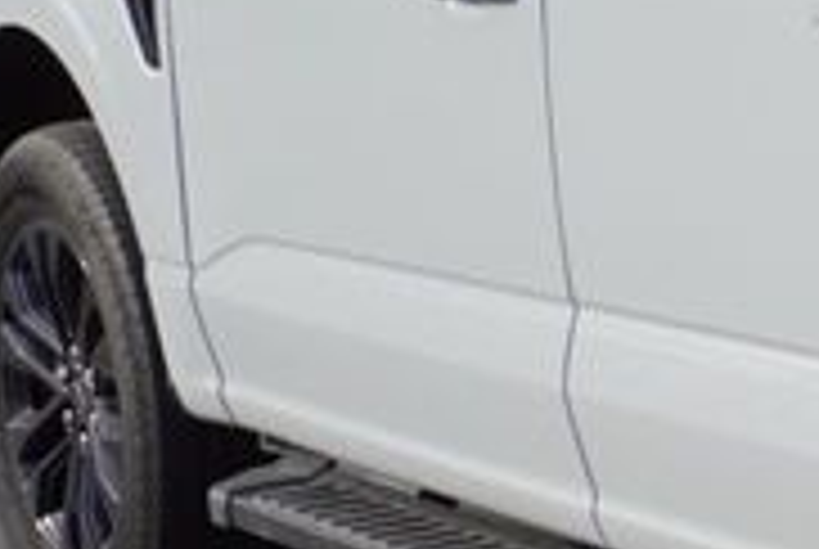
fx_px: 4029
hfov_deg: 10.3
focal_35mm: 177
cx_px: 1827
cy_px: 396
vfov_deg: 7.8
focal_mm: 21
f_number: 9
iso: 100
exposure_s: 1/125
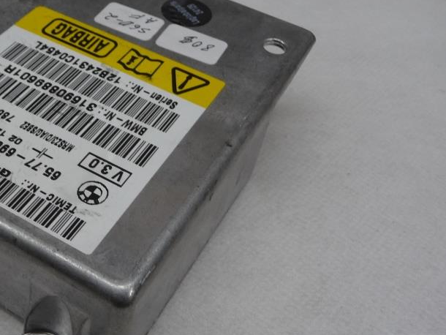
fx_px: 606
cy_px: 203
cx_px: 82
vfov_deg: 30.8
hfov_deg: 38.7
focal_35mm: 47
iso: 100
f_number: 3.3
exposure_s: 1/30
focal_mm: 4.7
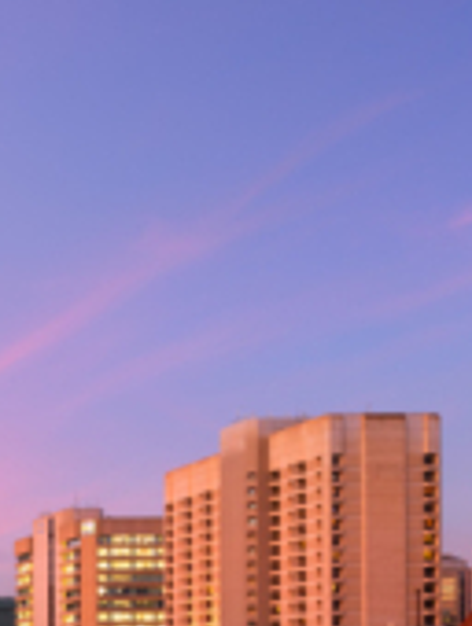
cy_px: 698
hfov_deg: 17.7
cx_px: -406
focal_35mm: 65
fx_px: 1179
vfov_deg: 27.2
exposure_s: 2.5
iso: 160
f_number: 16
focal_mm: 18
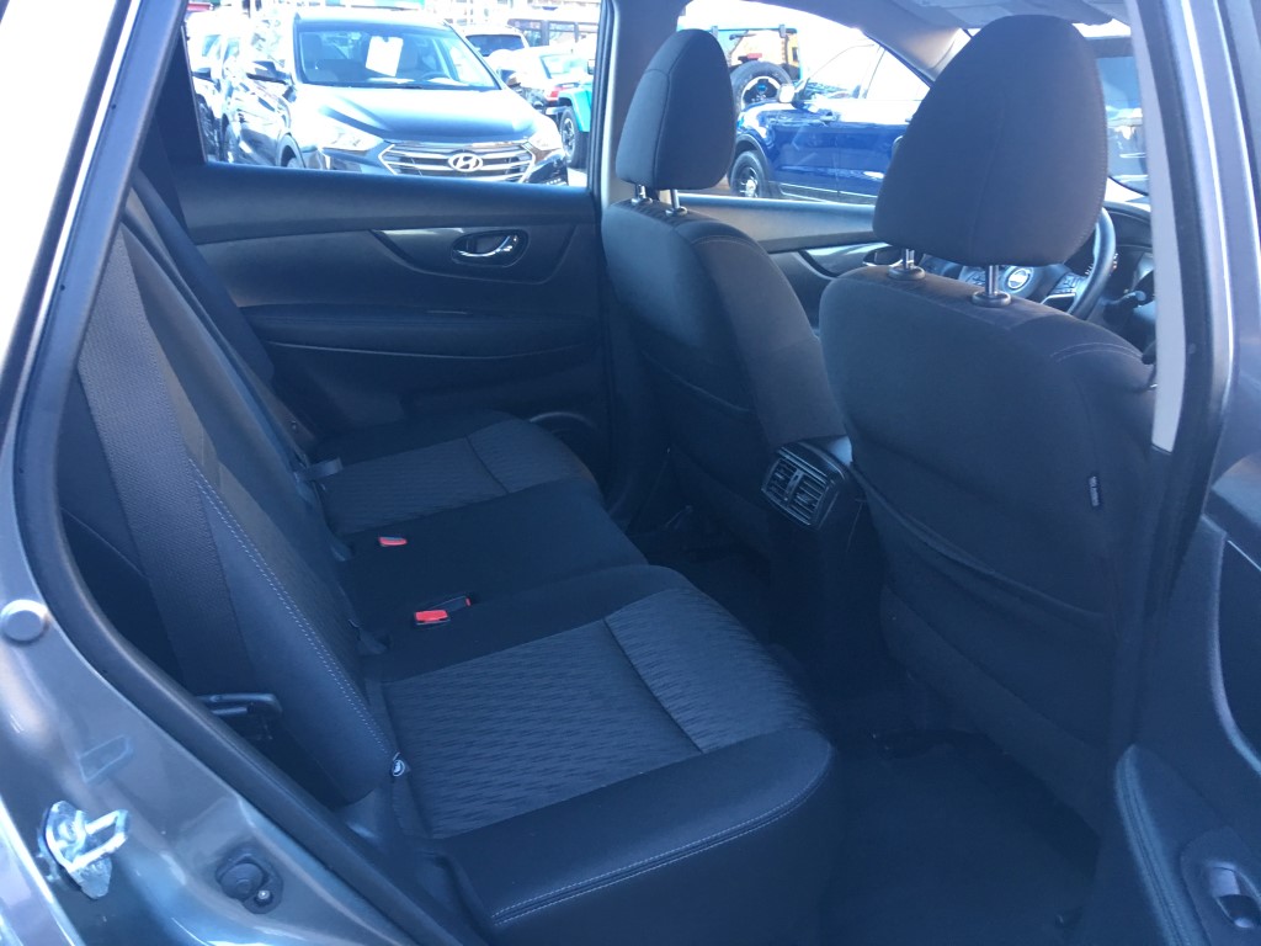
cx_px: 630
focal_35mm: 29
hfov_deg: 61.7
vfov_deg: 48.2
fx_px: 1056
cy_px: 473
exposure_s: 1/30
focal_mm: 4.15
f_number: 2.2
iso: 100
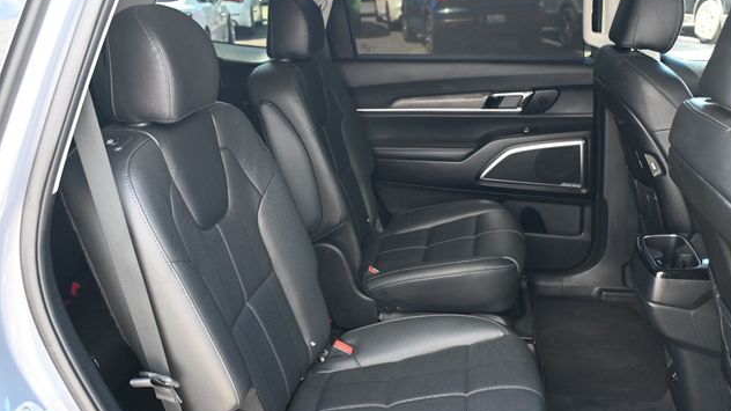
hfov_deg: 56.6
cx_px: 369
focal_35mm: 35
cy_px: 229
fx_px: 678
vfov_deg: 33.6
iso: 1250
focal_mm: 22
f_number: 4
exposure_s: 1/125
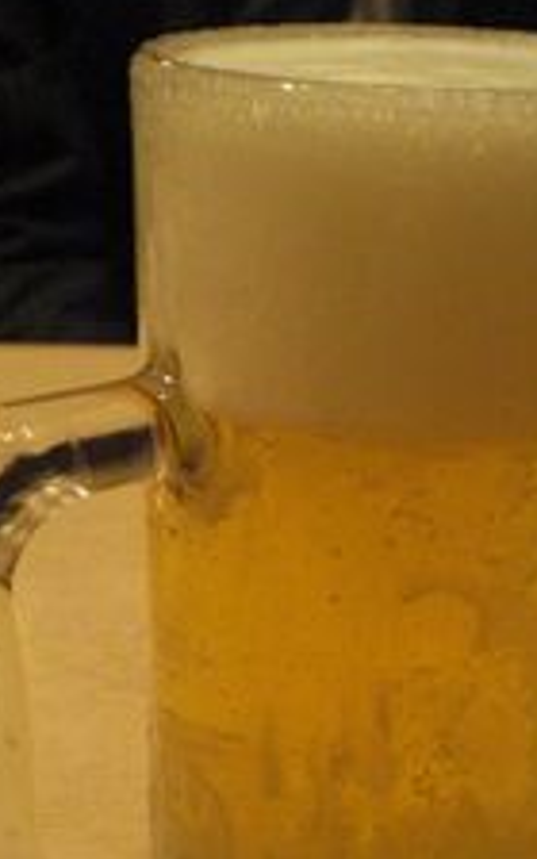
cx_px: 286
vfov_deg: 32.8
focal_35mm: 62
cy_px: 546
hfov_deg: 21.0
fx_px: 1452
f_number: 3.1
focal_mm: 6.3
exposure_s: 1/50
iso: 800
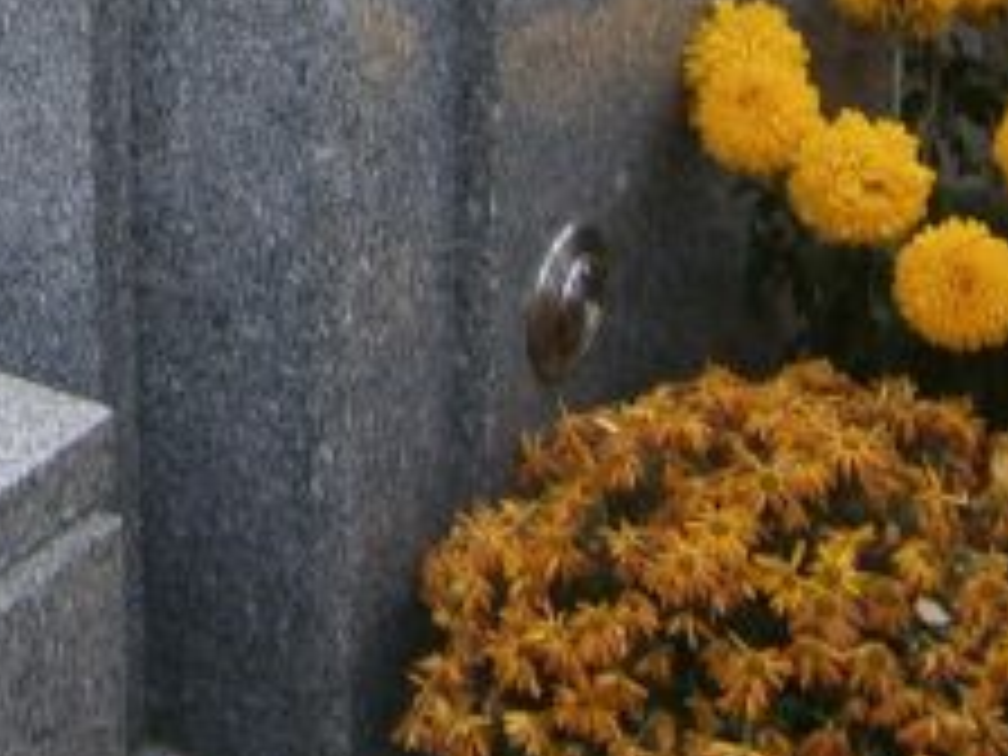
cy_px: -418
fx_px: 2708
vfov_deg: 14.7
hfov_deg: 20.0
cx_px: -144
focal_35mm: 93
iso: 80
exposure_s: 1/40
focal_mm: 4.7
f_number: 2.8
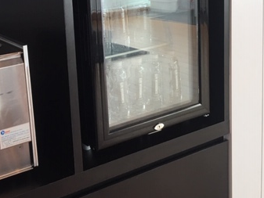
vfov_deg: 25.9
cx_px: 68
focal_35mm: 55
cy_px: 30
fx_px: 420
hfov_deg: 34.2
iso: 40
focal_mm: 4.15
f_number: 2.2
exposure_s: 1/33
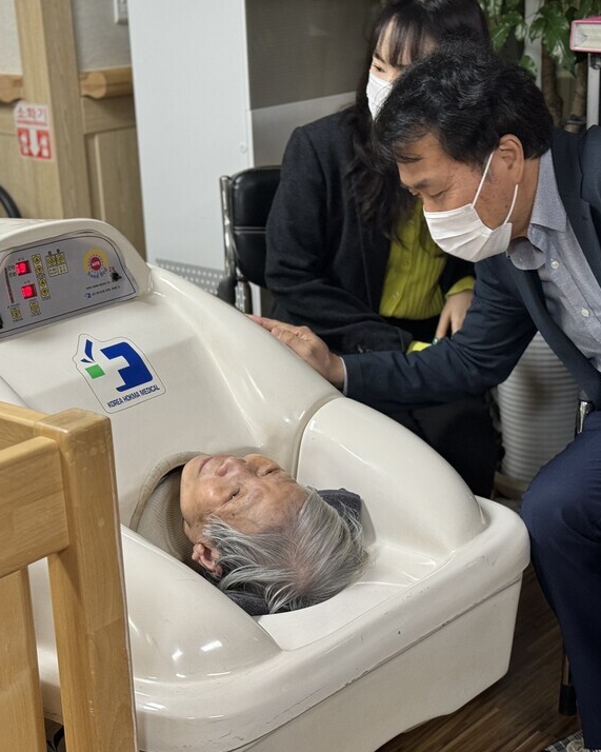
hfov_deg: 24.2
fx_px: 1401
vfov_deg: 30.0
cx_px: 313
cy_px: 376
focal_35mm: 63
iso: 200
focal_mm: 6.76
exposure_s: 1/60
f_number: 1.78
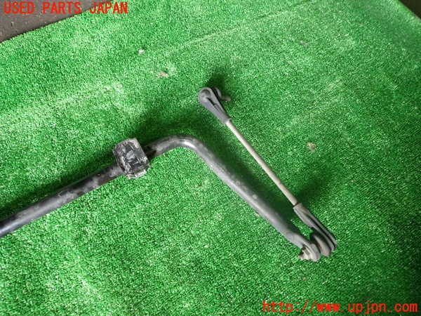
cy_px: 158
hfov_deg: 69.4
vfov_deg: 54.9
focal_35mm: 25
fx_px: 304
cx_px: 210
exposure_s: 1/30
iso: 200
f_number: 2
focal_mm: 4.5
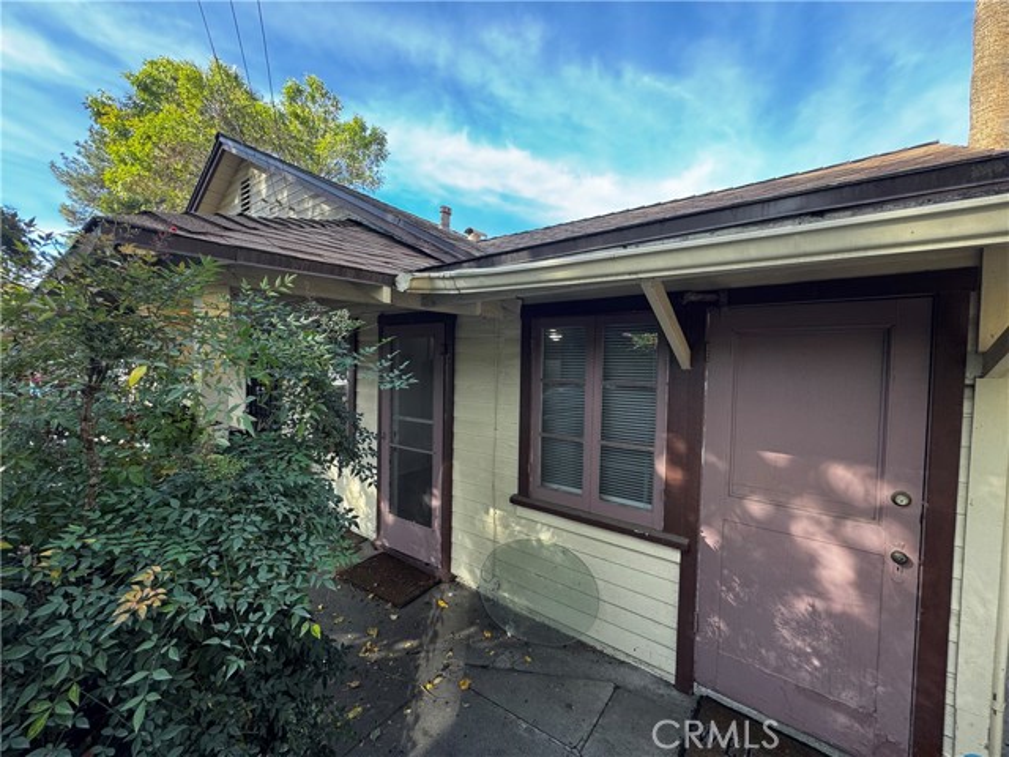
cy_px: 378
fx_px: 408
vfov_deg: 85.7
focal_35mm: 14
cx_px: 504
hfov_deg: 102.1
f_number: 2.2
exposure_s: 1/99
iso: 64
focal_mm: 2.22
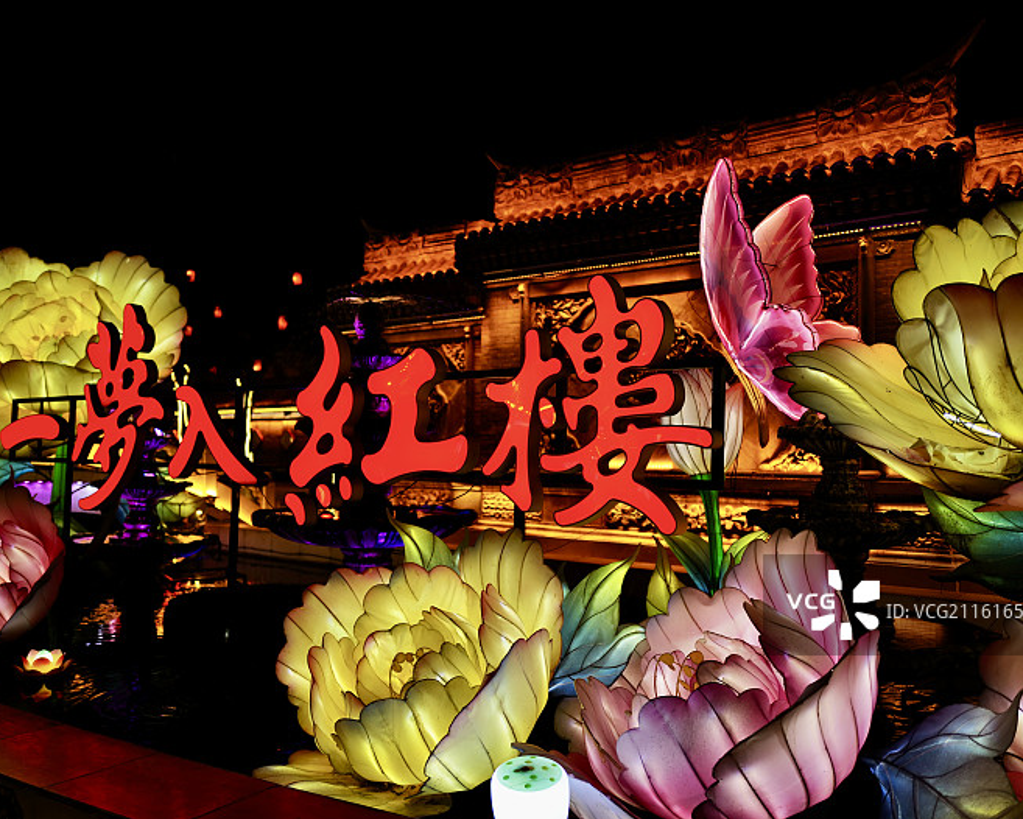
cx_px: 487
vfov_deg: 45.8
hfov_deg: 55.6
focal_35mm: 32
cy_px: 411
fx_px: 969
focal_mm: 28
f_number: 1.7
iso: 100
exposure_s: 1/125
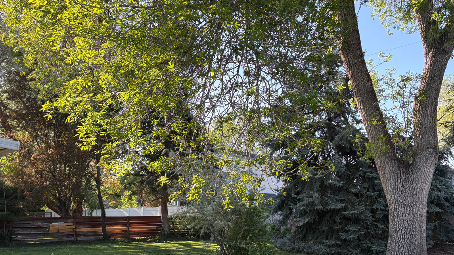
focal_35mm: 38
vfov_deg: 30.1
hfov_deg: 52.8
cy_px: 222
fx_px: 457
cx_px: 228
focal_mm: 5.96
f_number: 1.6
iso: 64
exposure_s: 1/527
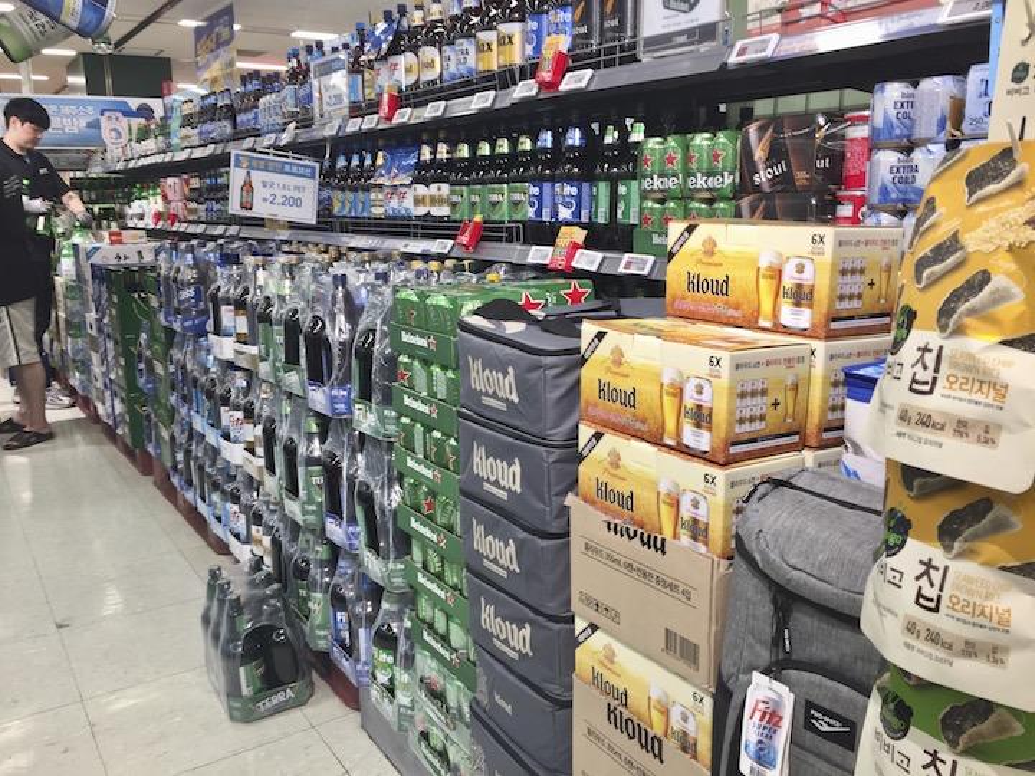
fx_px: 867
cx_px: 518
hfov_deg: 61.7
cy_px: 388
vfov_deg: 48.2
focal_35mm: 29
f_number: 2.2
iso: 40
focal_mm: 4.2
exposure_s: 1/60
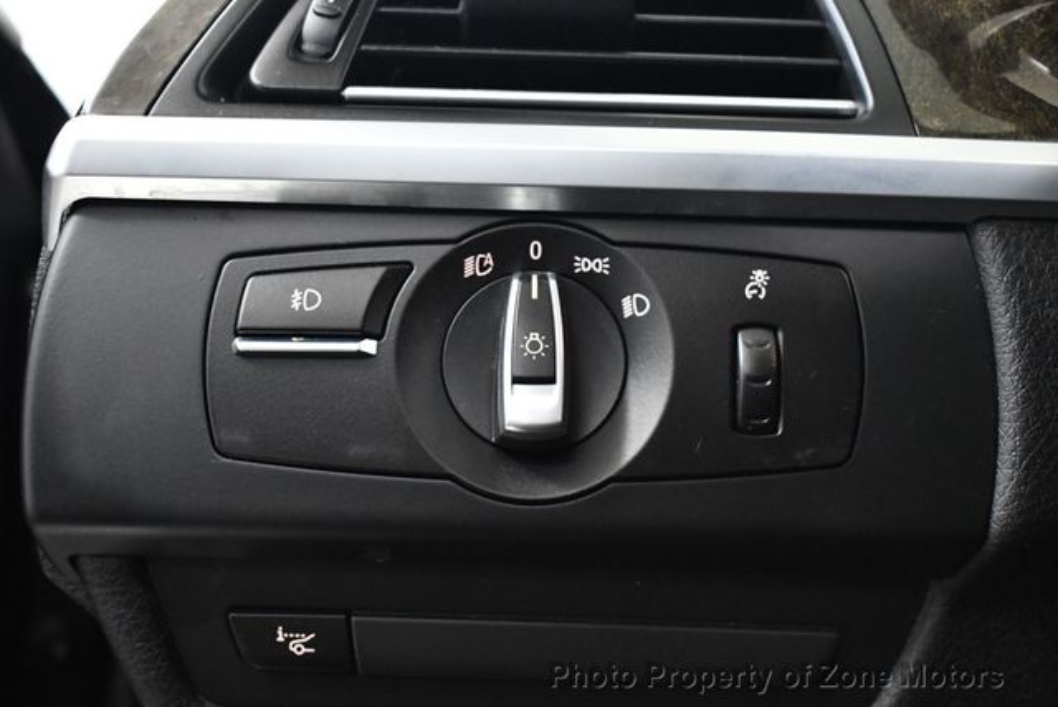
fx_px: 1588
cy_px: 354
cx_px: 529
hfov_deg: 36.8
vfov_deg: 25.1
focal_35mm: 54
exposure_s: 1/60
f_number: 4
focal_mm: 27
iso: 4000
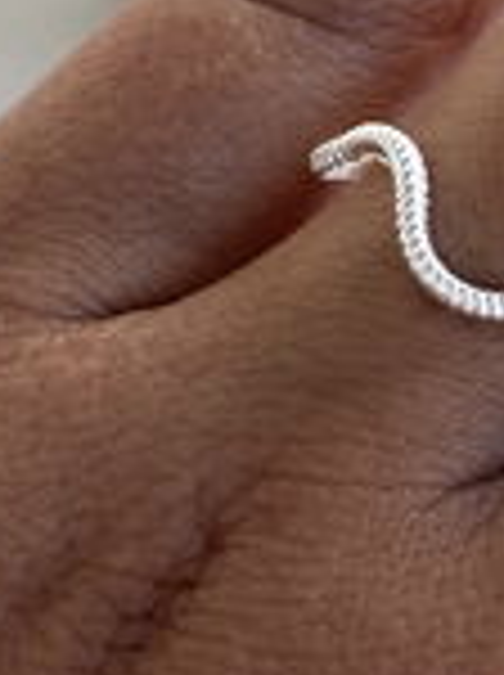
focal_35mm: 171
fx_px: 3329
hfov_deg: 8.6
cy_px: -151
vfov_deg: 11.3
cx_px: 549
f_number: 1.78
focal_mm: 6.86
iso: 64
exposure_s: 1/334
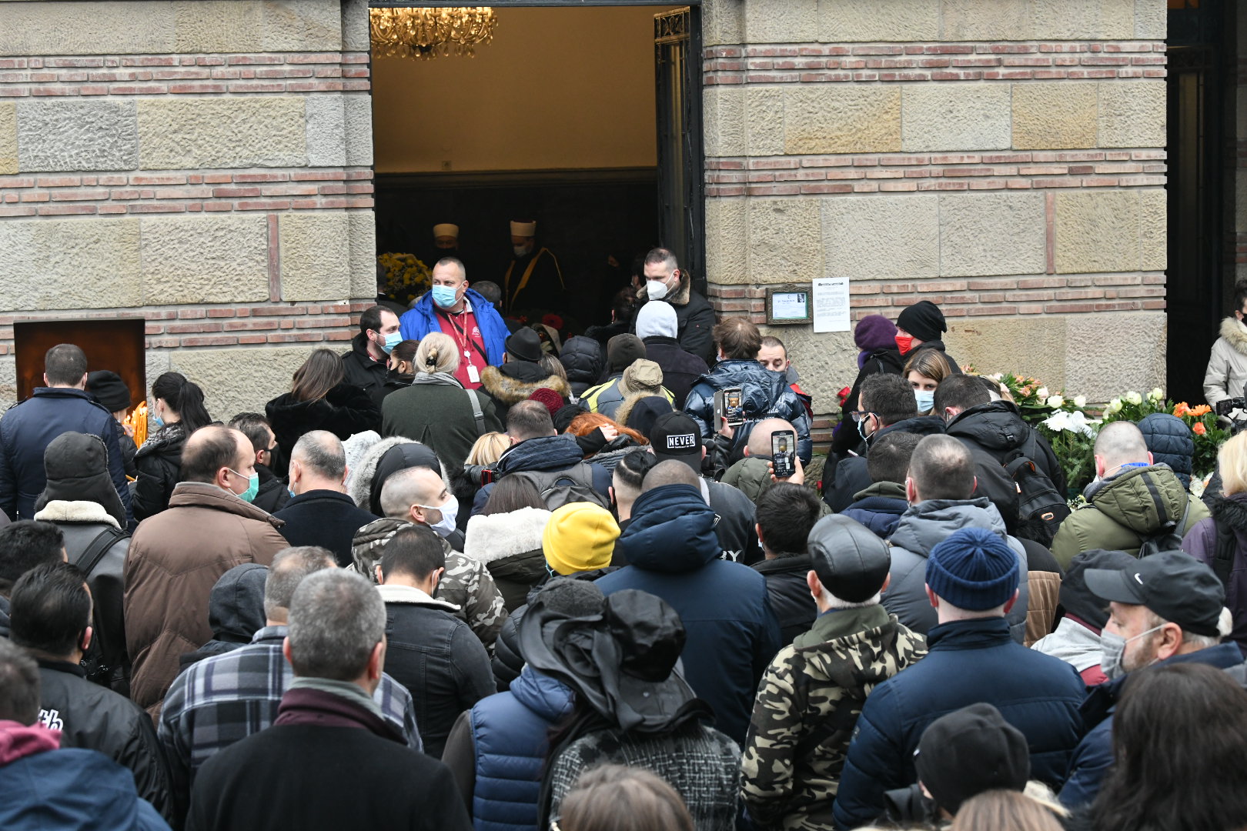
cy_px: 416
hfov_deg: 28.8
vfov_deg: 19.5
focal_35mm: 70
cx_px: 624
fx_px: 2425
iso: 3200
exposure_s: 1/160
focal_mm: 70
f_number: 7.1
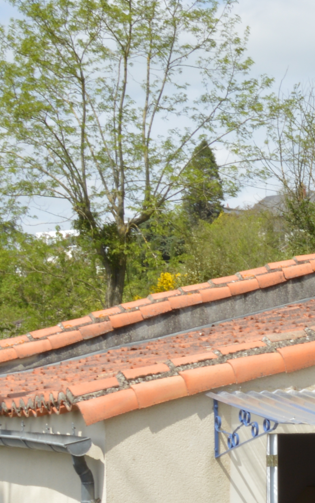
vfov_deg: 22.2
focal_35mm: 92
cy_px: 405
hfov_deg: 12.6
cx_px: 621
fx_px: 1263
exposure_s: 1/25
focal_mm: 18
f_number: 22
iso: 100
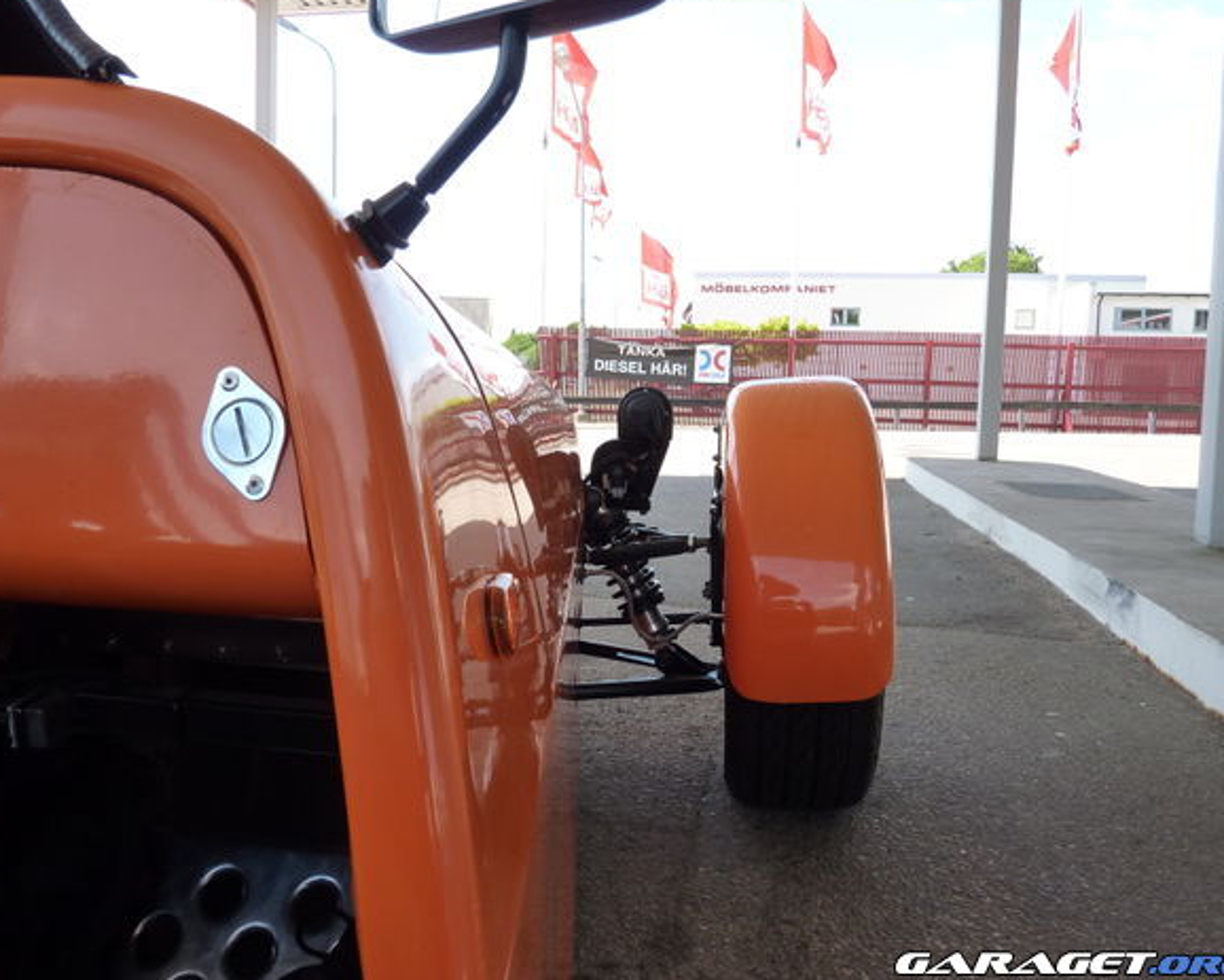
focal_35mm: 27
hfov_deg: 64.0
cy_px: 476
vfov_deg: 53.2
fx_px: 979
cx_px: 580
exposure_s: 1/125
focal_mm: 4.1
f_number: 4
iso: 125
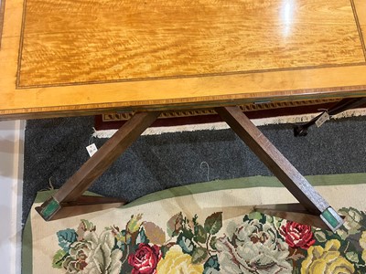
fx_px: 275
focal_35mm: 26
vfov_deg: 53.1
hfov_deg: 67.3
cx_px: 183
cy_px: 137
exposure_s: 1/50
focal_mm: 5.1
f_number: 1.6
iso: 160
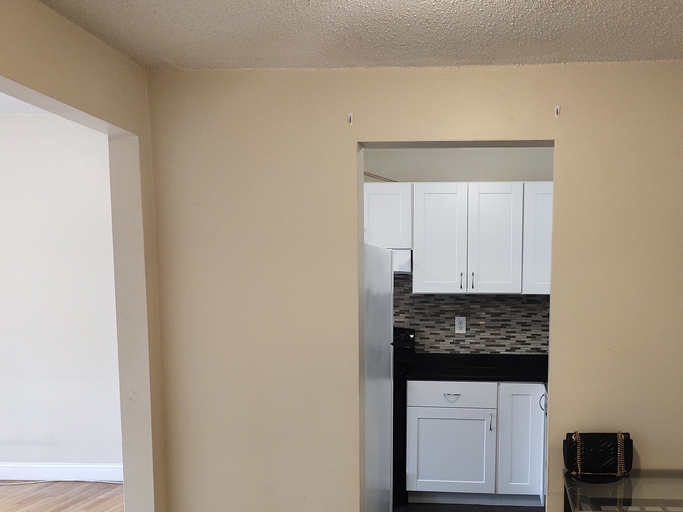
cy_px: 379
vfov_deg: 39.7
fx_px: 690
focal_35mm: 35
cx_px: 445
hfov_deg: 51.8
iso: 700
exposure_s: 1/100
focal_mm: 4.76
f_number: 1.79
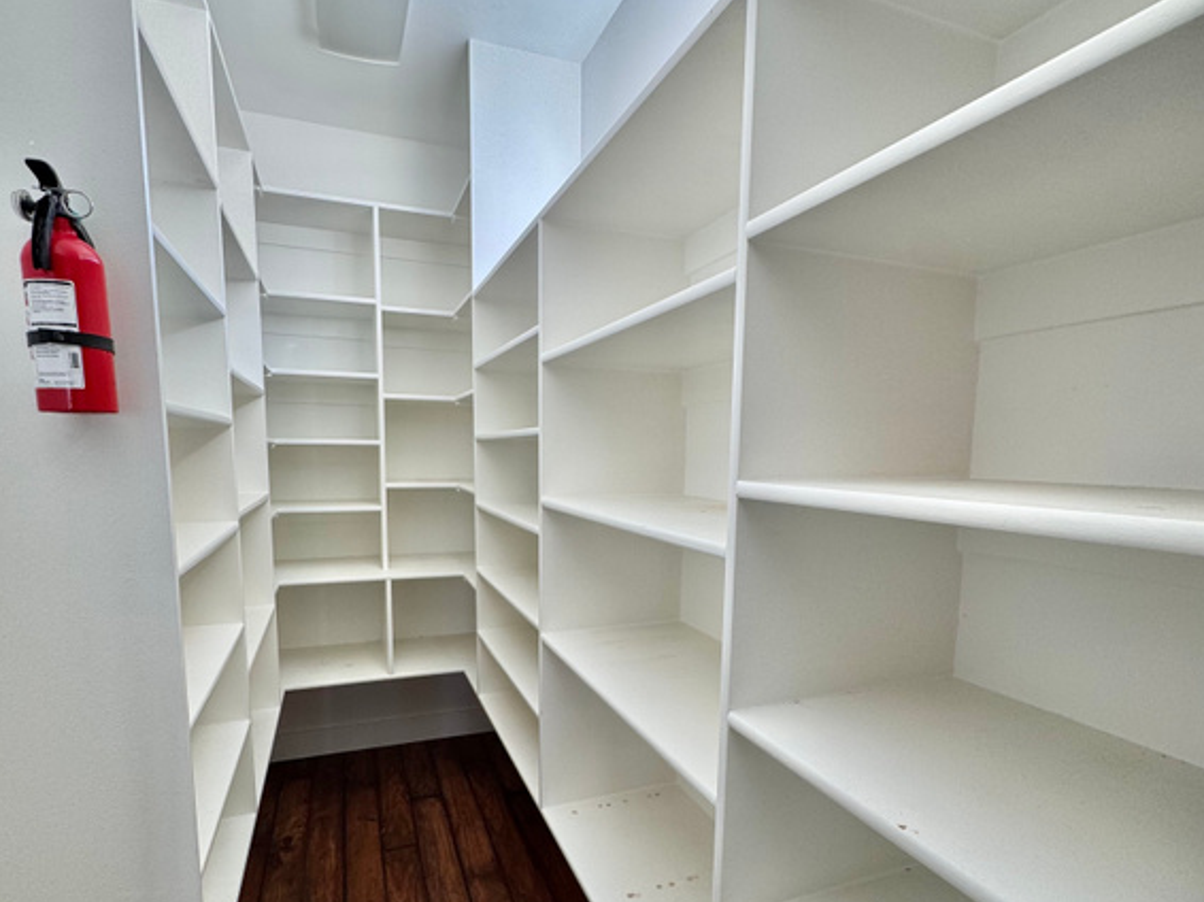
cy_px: 538
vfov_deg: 68.0
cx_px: 596
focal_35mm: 19
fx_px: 661
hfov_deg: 84.7
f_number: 2.2
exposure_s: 1/99
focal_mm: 2.22
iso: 80
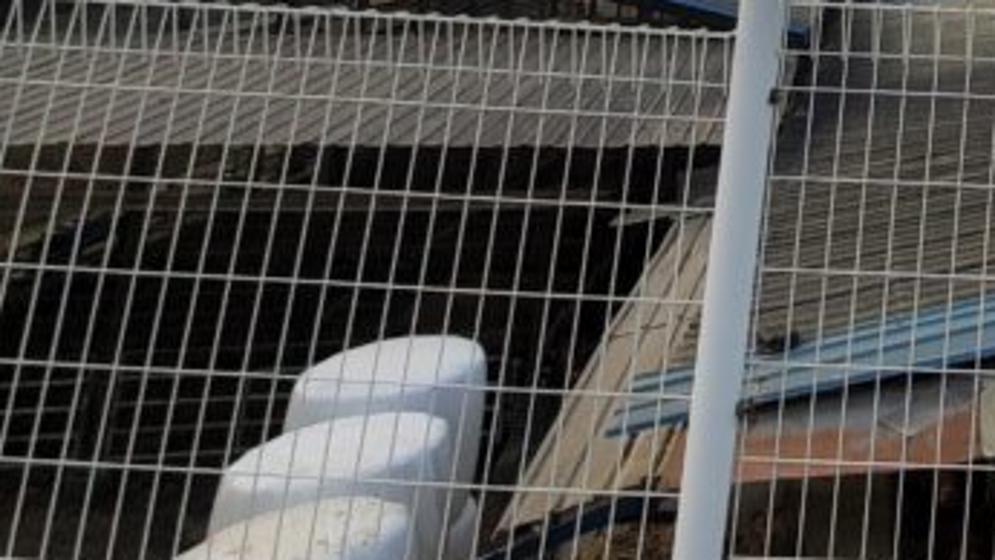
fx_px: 1108
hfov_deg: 35.7
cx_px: 1240
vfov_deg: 22.7
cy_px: -300
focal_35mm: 42
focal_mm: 2.2
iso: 64
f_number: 2.2
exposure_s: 1/792
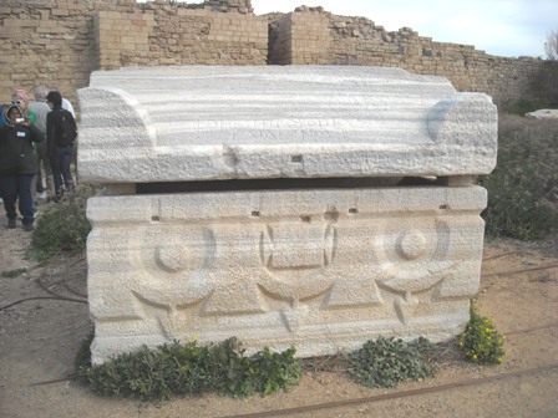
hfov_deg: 52.6
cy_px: 209
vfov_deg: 40.7
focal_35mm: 35
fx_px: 564
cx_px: 279
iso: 64
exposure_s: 1/192
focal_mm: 5.7
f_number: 5.6
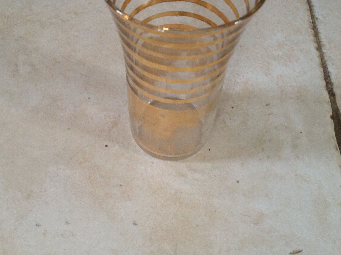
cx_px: 155
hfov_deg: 44.8
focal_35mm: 42
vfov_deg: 34.2
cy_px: 117
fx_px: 413
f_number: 2.4
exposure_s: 1/15
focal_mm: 4.28
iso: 250
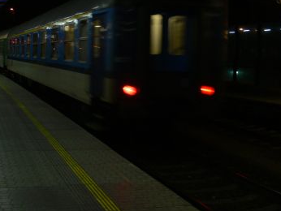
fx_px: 447
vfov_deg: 26.4
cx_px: 123
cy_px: 70
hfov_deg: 34.9
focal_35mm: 55
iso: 100
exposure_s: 1/15
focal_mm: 7.4
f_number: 2.8
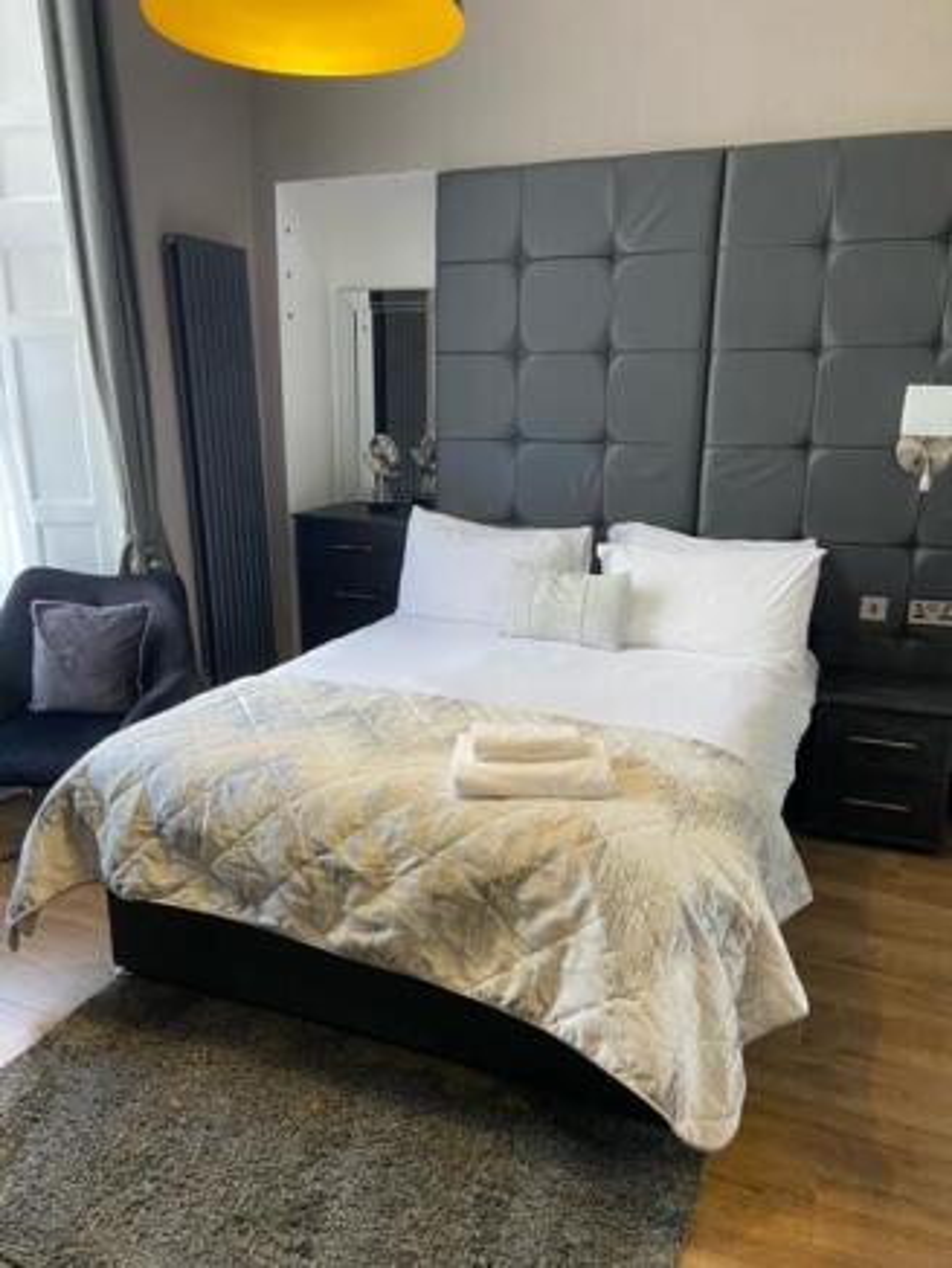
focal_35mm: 26
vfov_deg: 67.3
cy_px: 634
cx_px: 476
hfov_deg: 53.1
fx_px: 953
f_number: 1.8
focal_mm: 4.25
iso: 125
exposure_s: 1/50
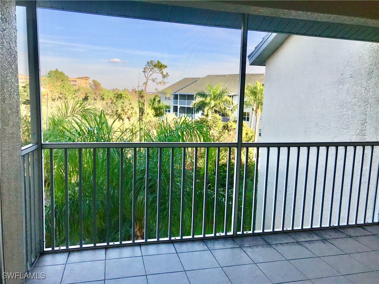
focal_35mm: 28
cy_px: 142
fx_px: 307
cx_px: 190
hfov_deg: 63.4
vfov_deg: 49.7
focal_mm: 3.99
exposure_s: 1/1153
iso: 20
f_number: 1.8
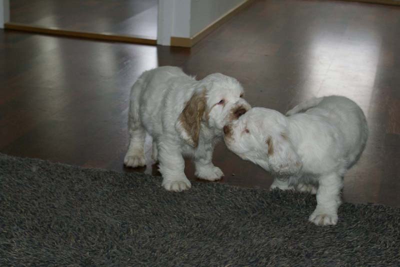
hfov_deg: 29.9
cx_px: 200
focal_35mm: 68
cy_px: 134
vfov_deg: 20.2
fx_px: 750
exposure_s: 1/60
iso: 400
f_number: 5.6
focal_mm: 45
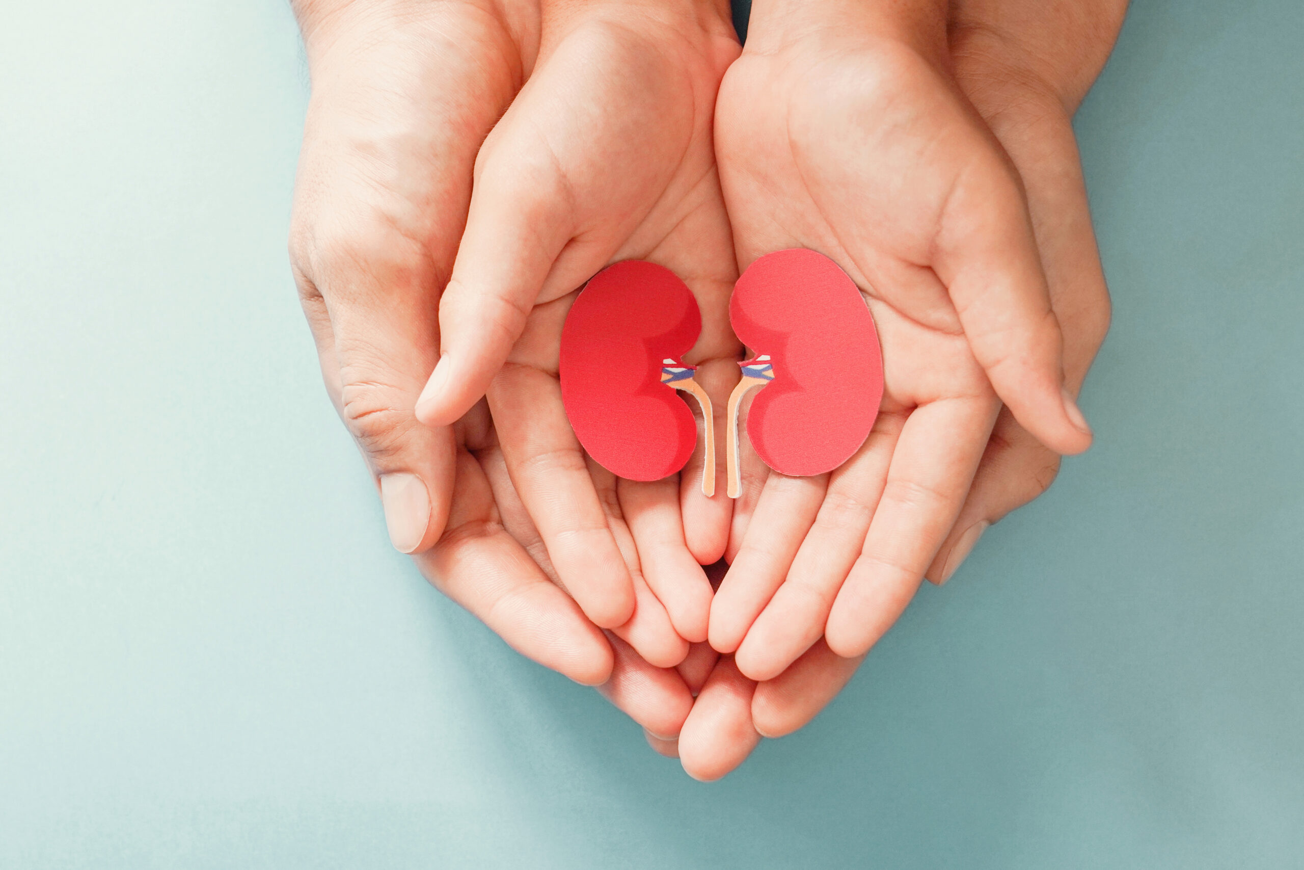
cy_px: 435
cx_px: 652
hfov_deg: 38.9
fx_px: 1847
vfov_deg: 26.5
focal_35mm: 51
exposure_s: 1/50
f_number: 4.5
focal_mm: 34
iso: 640
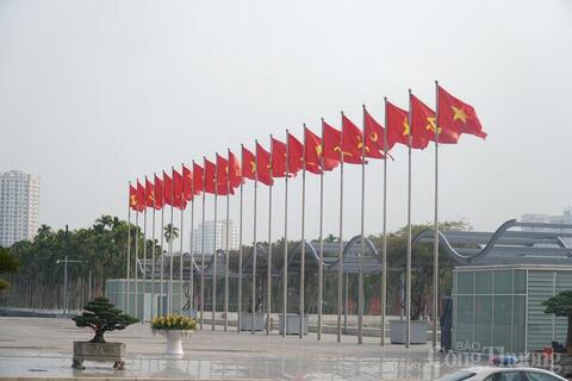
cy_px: 190
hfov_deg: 23.8
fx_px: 1358
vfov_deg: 16.0
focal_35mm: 86
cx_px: 286
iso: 64
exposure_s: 1/320
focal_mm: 57
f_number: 5
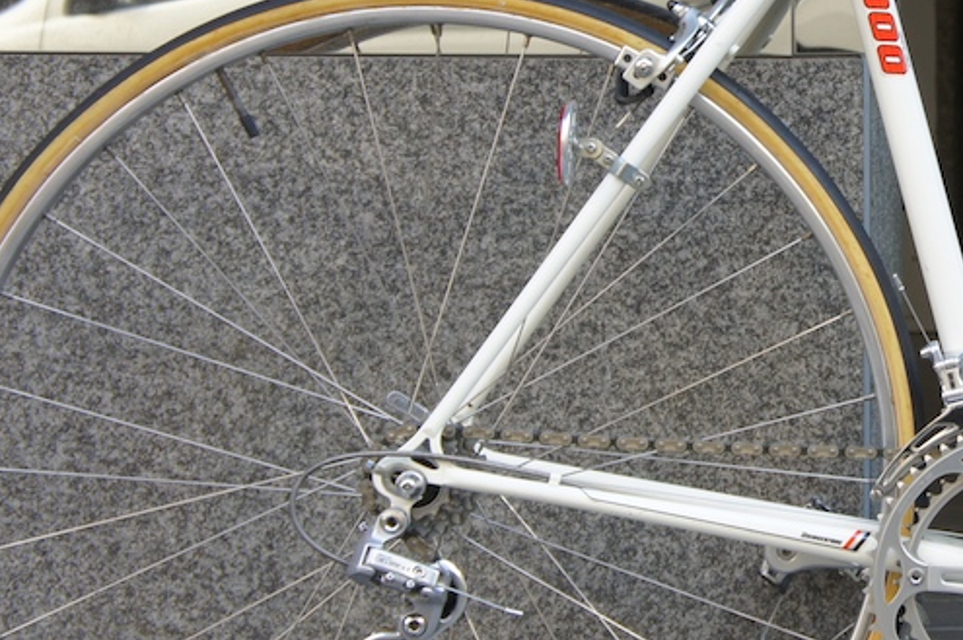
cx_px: 1134
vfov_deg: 11.4
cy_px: 228
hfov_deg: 16.4
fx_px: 3215
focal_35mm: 120
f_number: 5
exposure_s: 1/60
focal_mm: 31
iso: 200
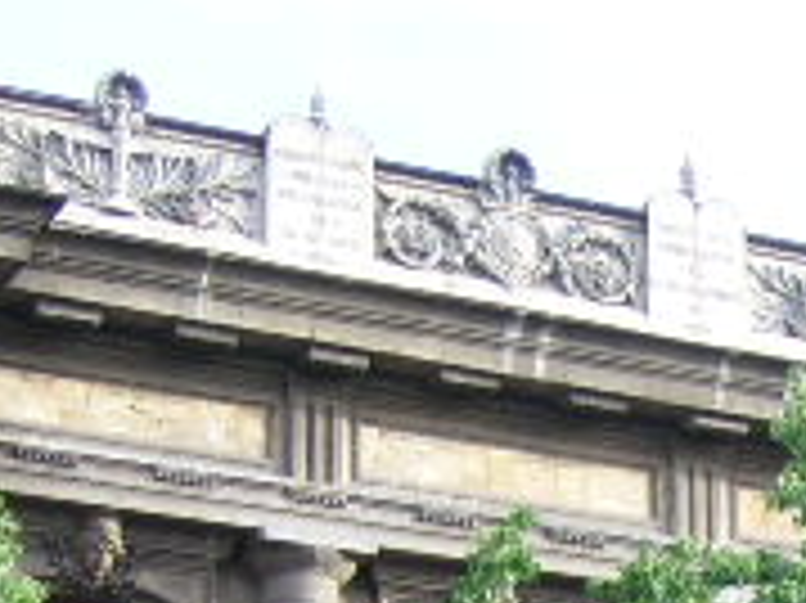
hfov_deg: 9.9
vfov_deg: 7.3
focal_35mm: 197
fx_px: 4584
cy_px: 1030
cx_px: 928
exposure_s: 1/78
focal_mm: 9.16
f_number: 3.4
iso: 100
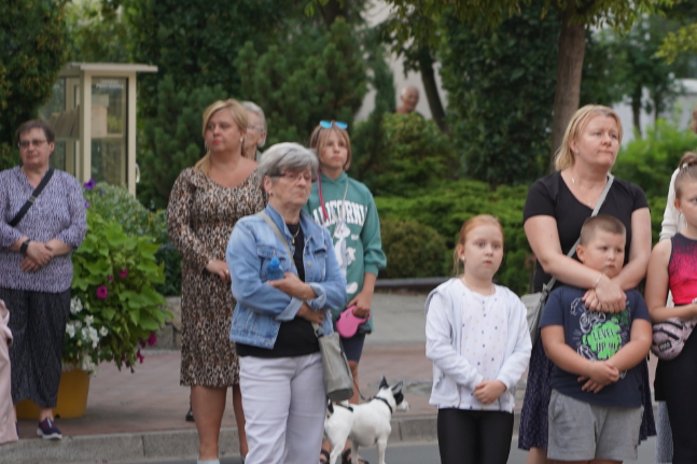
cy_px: 340
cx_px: 621
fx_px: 4084
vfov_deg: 6.5
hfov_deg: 9.7
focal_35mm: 211
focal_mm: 105
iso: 320
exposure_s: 1/160
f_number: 4
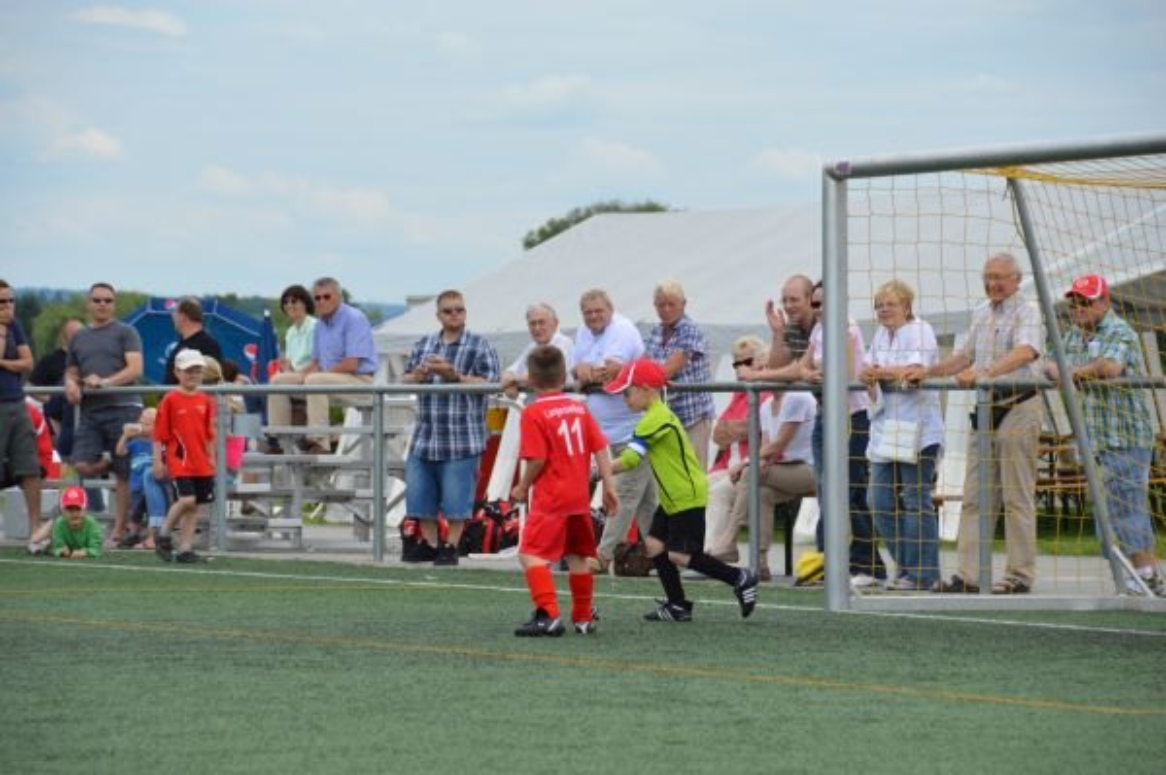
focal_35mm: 180
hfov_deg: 11.4
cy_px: 388
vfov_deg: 7.6
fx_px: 5825
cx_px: 583
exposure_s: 1/1600
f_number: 5.6
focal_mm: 120
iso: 400
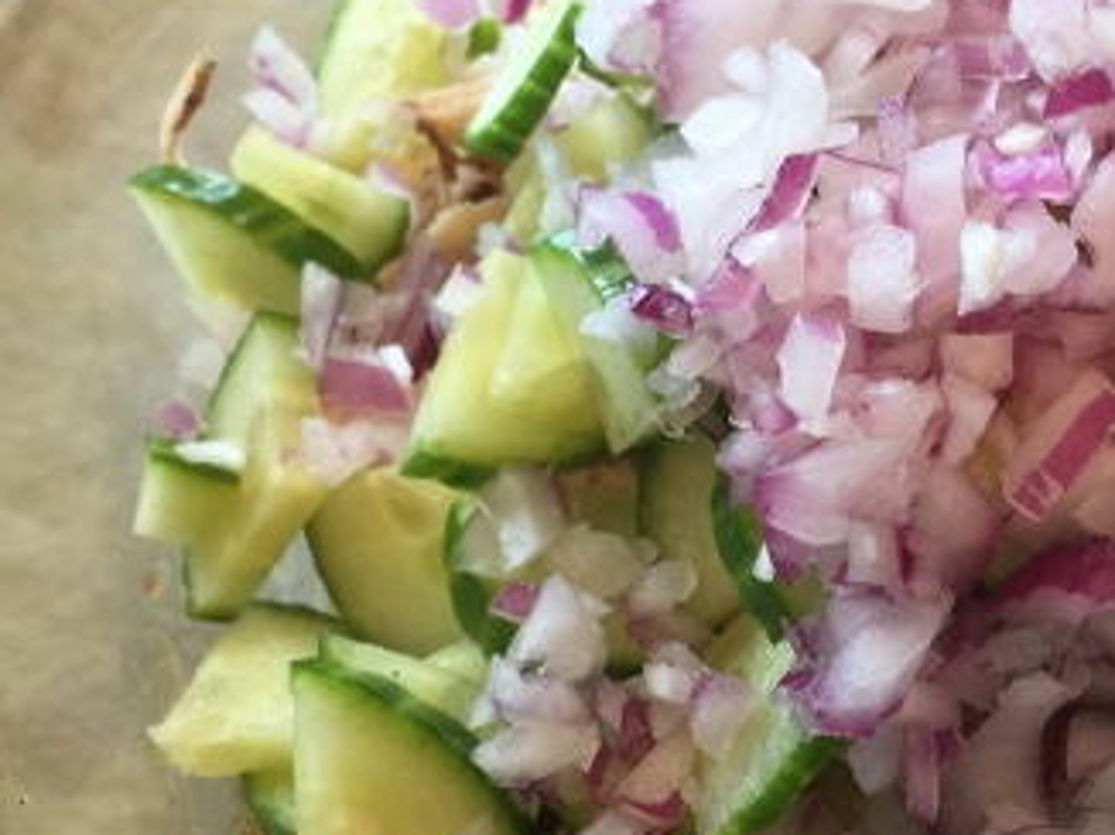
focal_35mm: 57
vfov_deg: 25.6
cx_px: 930
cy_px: 476
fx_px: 1835
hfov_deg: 32.6
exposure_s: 1/30
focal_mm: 4.15
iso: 32
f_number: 2.2
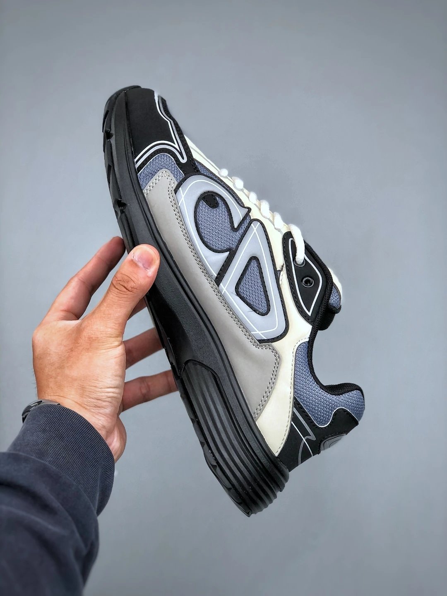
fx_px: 981
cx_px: 224
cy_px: 298
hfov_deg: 25.7
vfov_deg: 33.8
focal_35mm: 57
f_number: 2.8
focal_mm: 6.6
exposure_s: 1/50
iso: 25
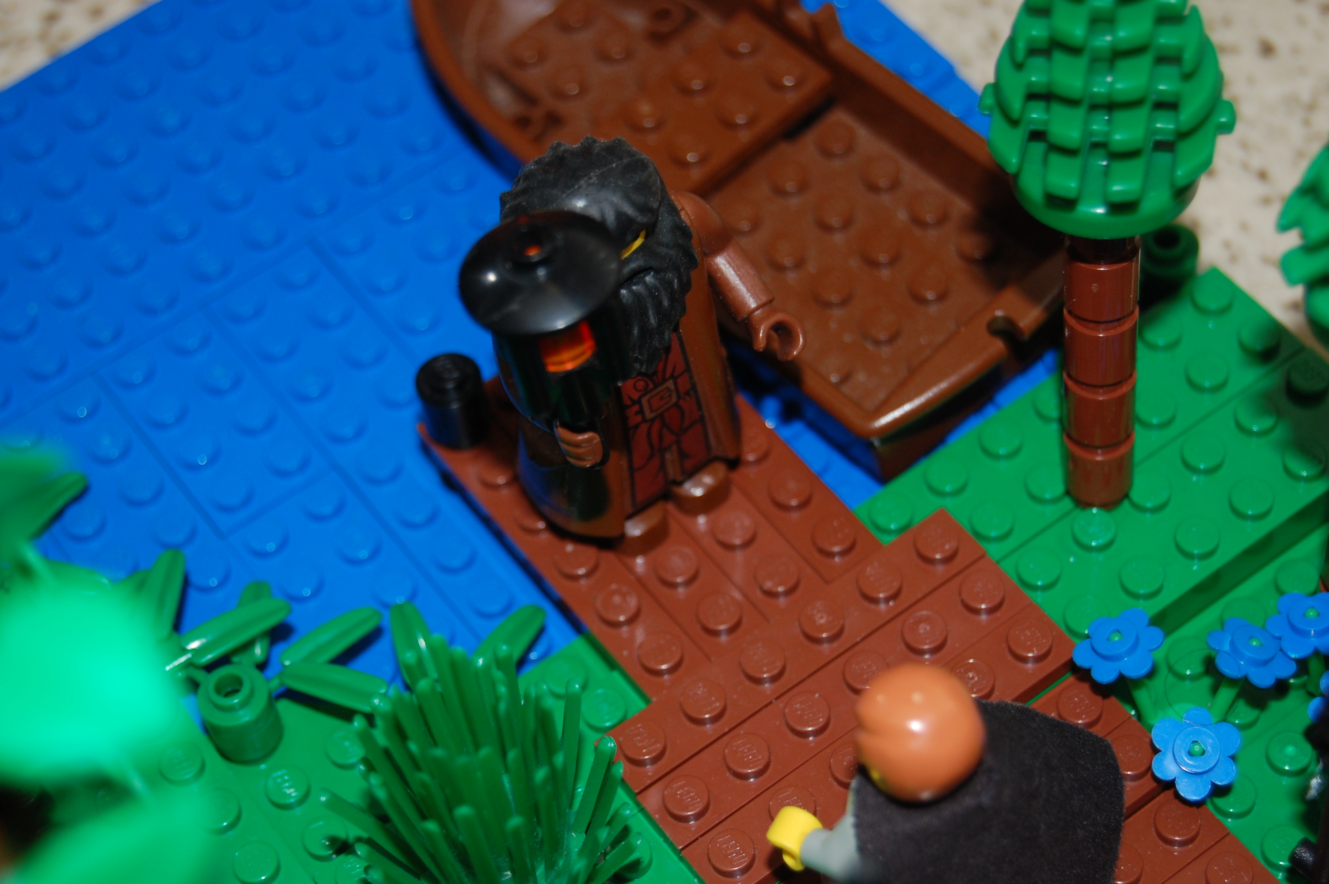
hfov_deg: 24.6
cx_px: 664
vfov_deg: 16.5
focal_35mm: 82
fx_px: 3043
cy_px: 442
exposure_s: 1/60
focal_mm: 55
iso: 400
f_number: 5.6
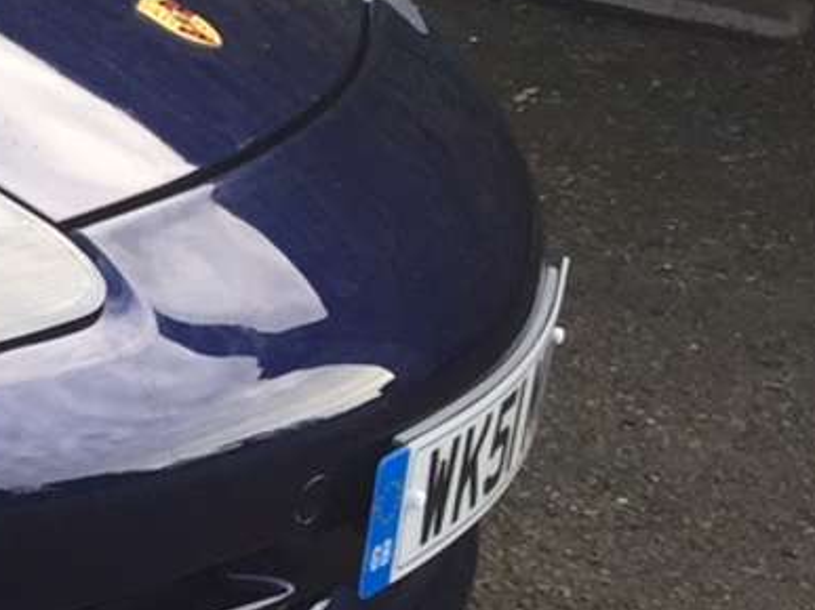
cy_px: -95
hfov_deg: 11.1
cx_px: -1125
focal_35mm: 150
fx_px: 3531
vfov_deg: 9.8
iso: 32
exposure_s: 1/206
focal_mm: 4.15
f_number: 2.2
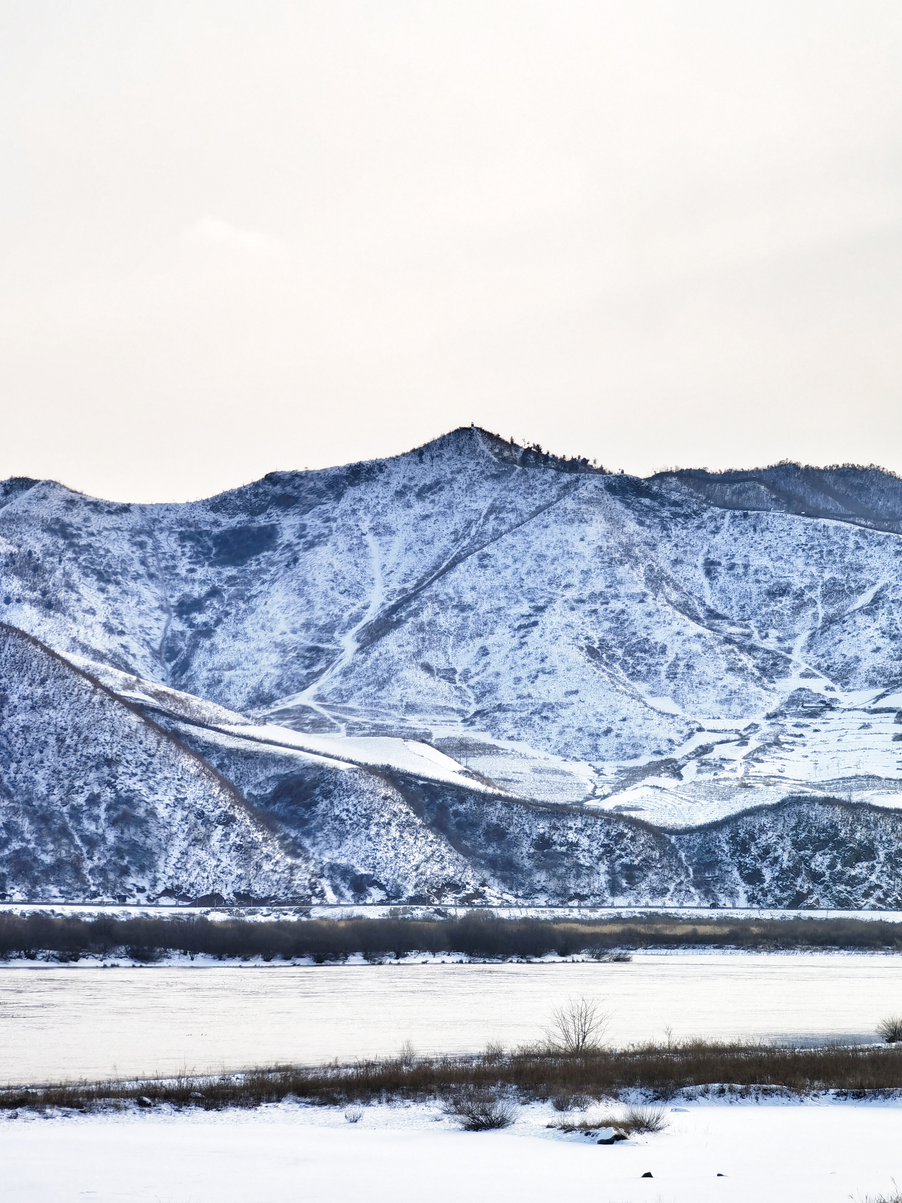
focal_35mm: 136
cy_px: 605
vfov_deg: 14.5
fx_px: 4726
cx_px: 454
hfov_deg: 10.9
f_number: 3.4
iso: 50
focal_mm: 14.45
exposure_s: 1/504
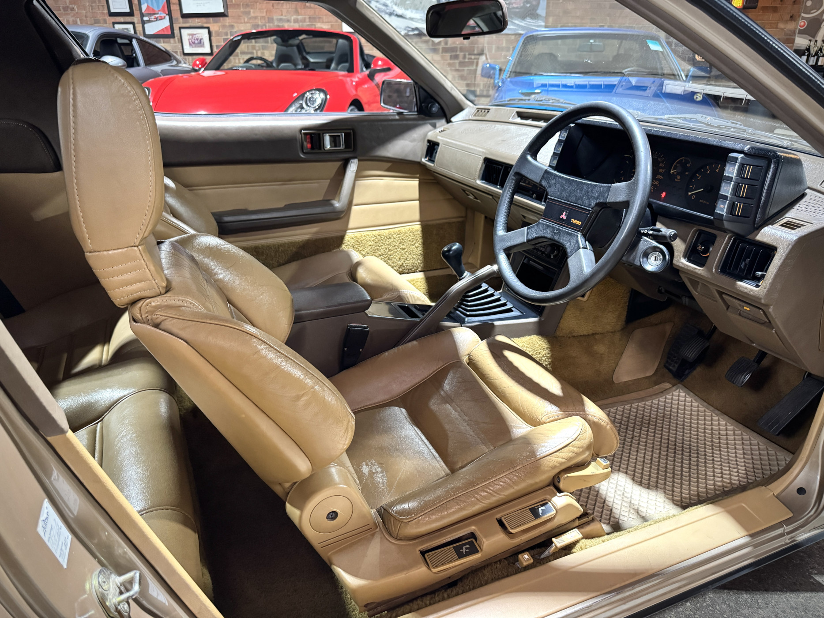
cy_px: 309
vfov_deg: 56.8
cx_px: 412
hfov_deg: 71.6
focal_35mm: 24
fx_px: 571
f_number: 1.78
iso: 800
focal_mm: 6.76
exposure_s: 1/50
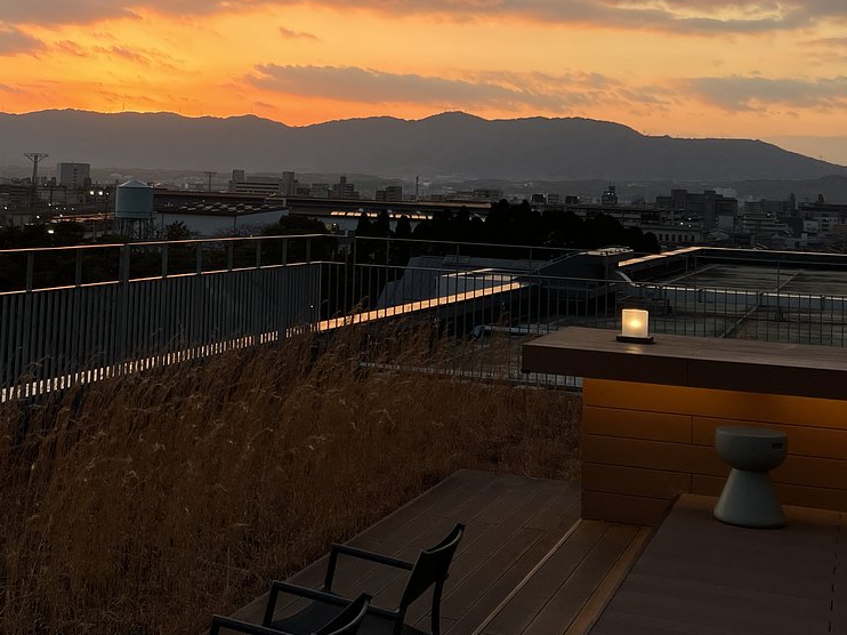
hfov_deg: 32.9
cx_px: 259
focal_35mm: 58
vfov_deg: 24.7
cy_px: 94
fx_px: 1419
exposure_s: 1/195
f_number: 1.8
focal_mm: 3.99
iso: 25
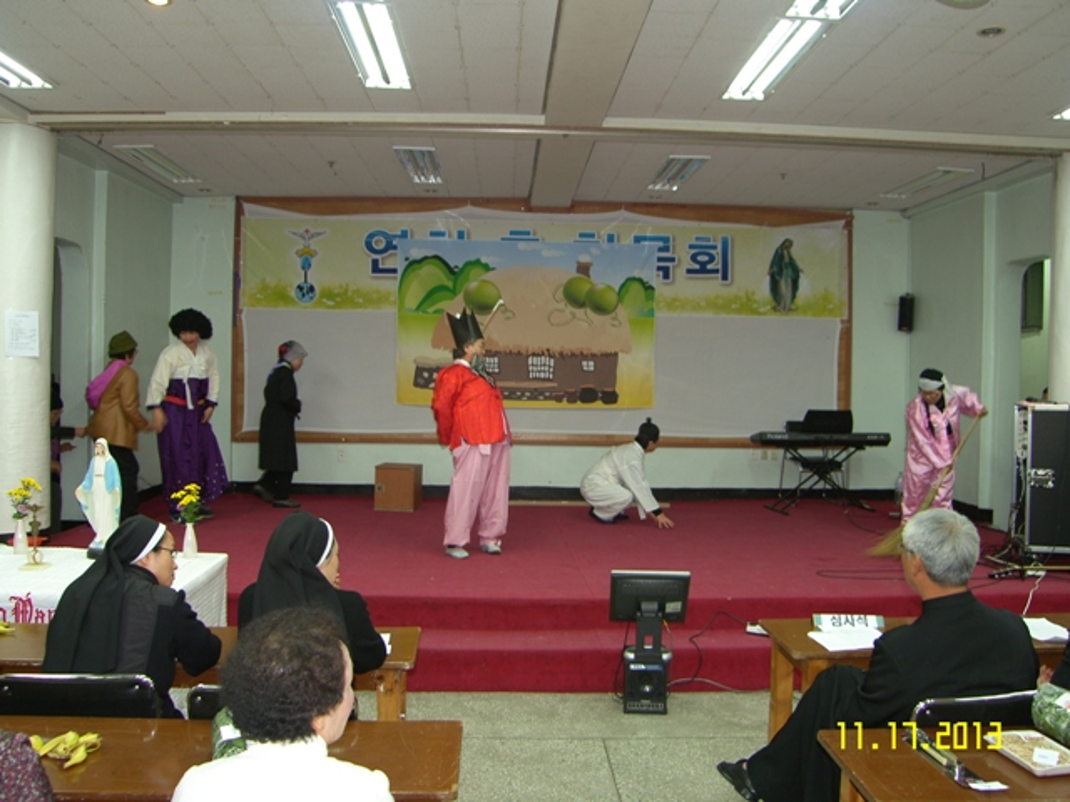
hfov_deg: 63.4
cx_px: 535
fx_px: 865
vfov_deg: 49.7
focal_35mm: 28
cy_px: 401
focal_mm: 7.4
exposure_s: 1/30
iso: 50
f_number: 2.2
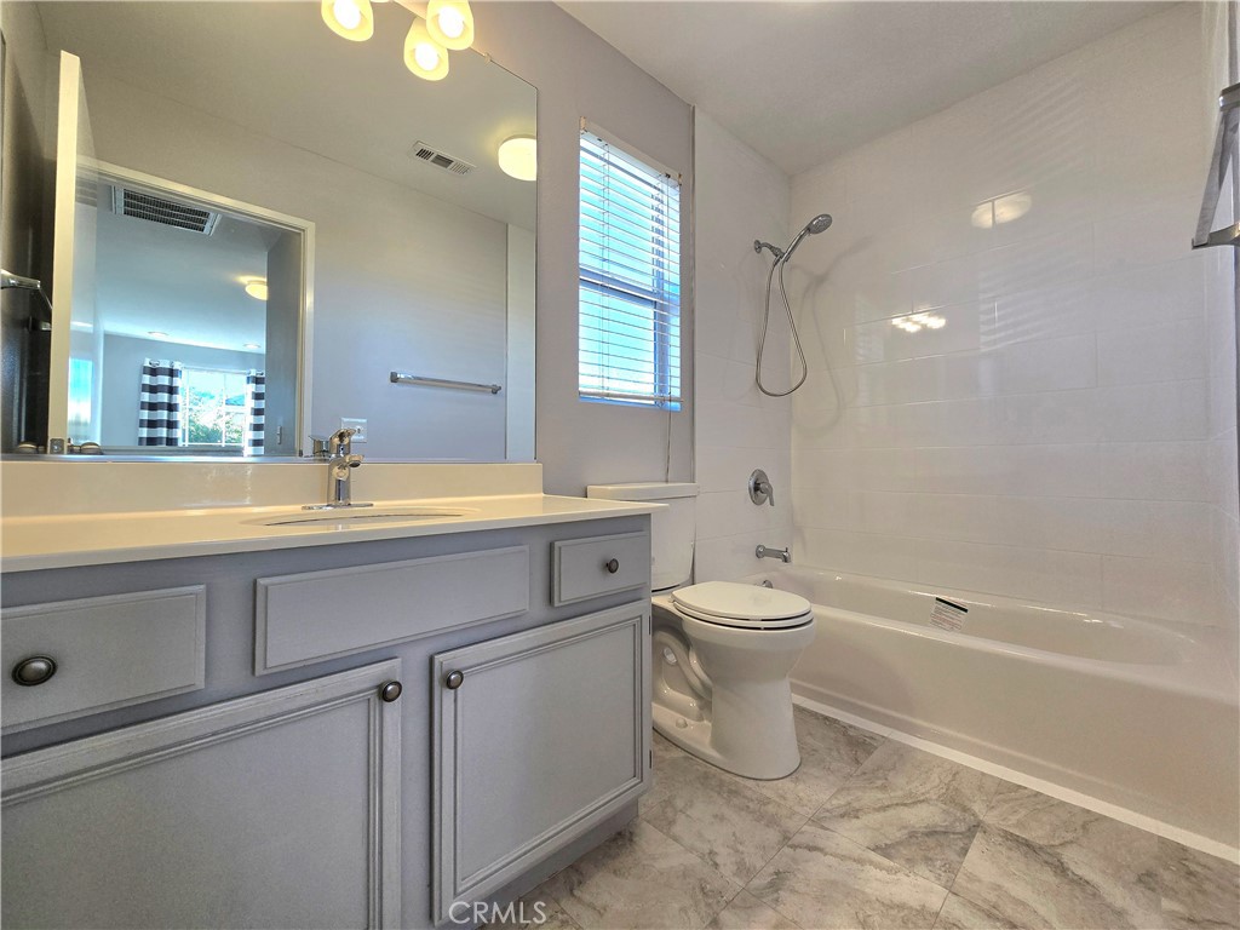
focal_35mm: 13
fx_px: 466
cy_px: 465
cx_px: 620
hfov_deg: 106.2
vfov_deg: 89.9
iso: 50
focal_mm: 2.2
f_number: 2.2
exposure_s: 1/125
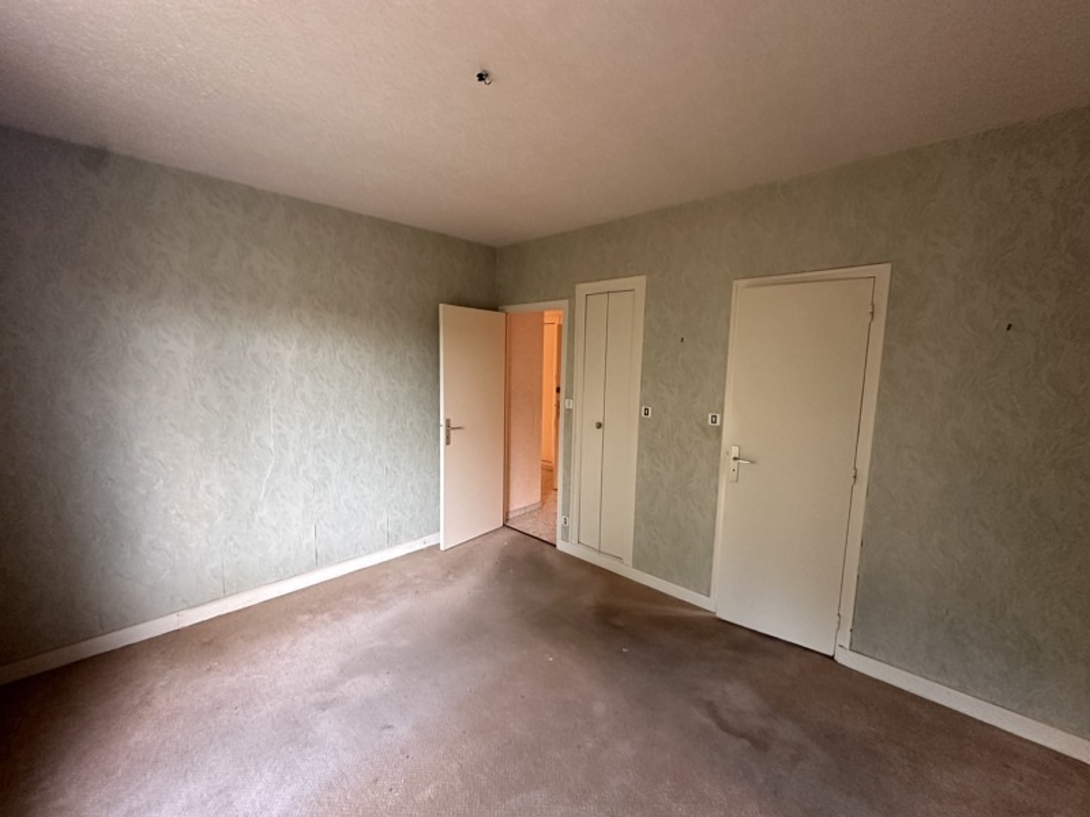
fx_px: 441
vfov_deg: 85.7
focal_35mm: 14
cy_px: 408
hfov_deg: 102.1
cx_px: 545
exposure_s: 1/60
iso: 320
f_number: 2.2
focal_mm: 2.22
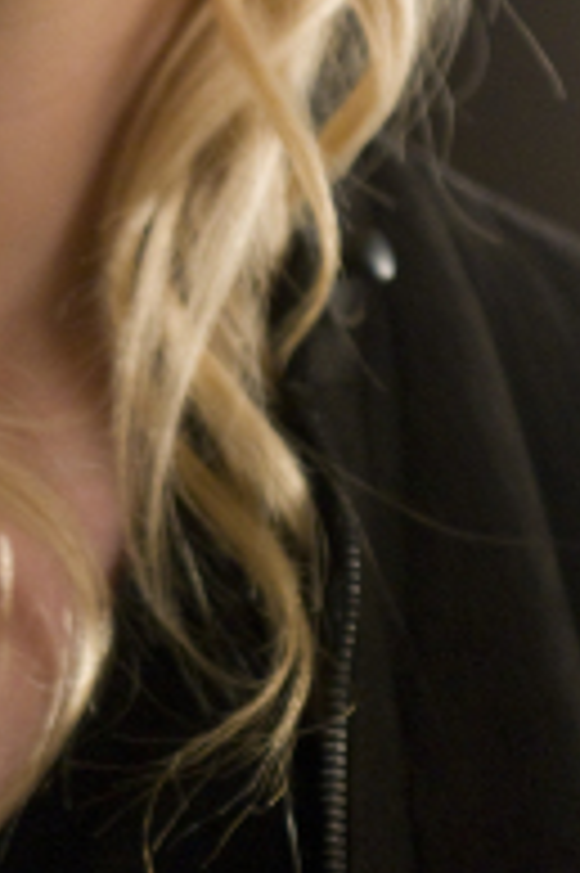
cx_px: -18
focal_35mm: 839
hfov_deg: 1.6
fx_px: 20311
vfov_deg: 2.5
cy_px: -306
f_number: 2.8
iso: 1250
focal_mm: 200
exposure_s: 1/160
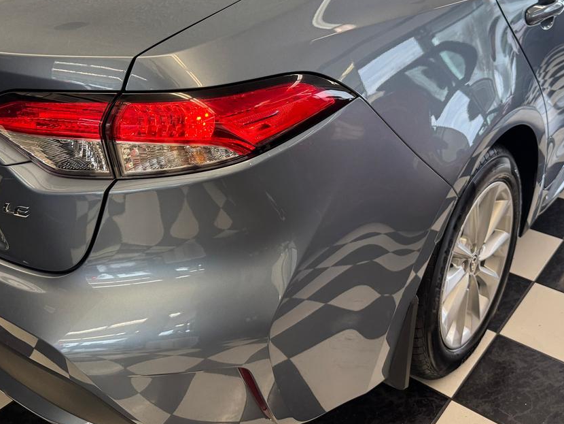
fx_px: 603
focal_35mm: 37
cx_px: 287
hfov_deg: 50.1
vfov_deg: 38.3
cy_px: 146
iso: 200
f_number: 1.78
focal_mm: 6.76
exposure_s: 1/120
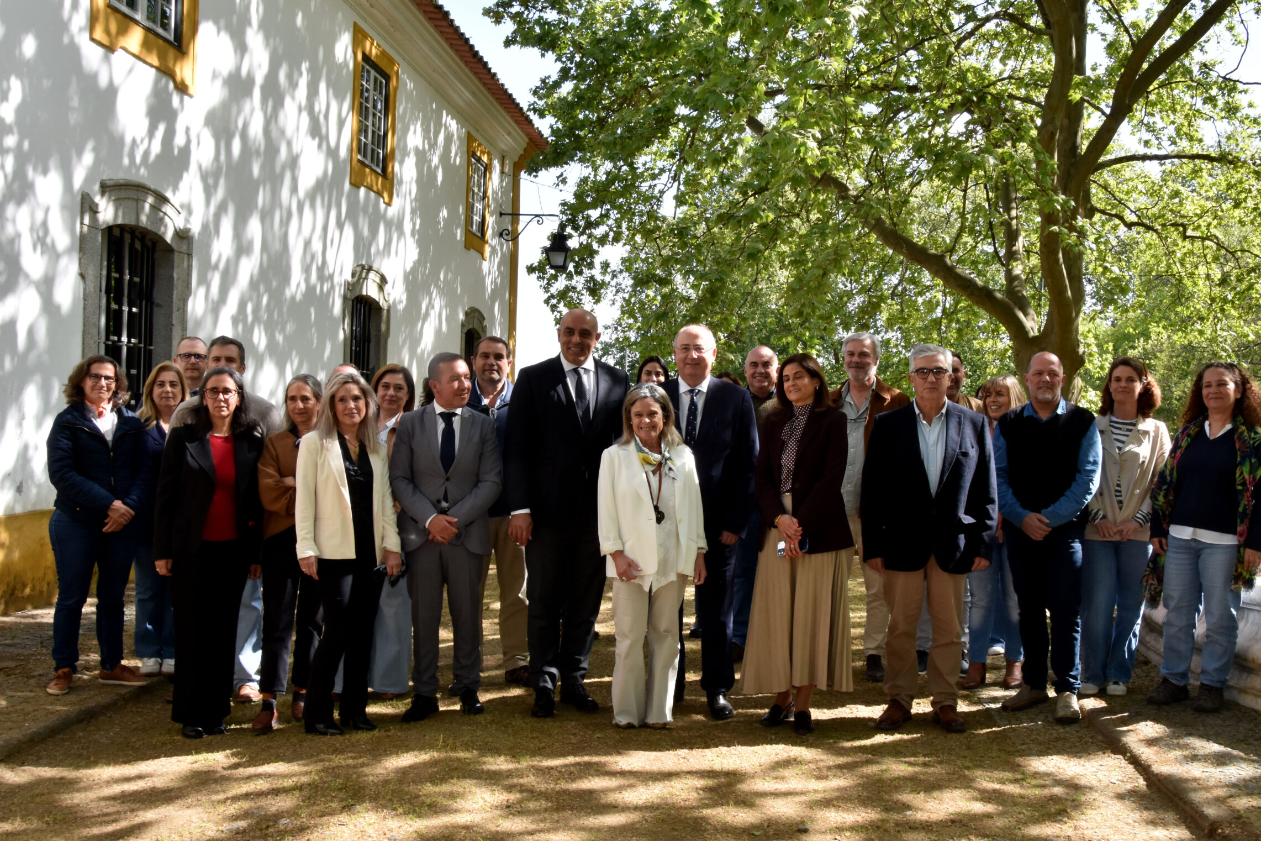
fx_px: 1296
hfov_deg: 51.8
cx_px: 699
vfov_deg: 35.9
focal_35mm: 37
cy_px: 440
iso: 400
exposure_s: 1/80
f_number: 16
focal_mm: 22
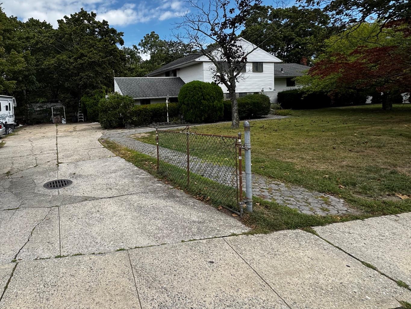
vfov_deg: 62.7
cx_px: 120
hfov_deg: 75.1
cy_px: 118
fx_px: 249
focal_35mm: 21
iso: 50
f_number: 2.2
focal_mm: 2.22
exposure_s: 1/1110
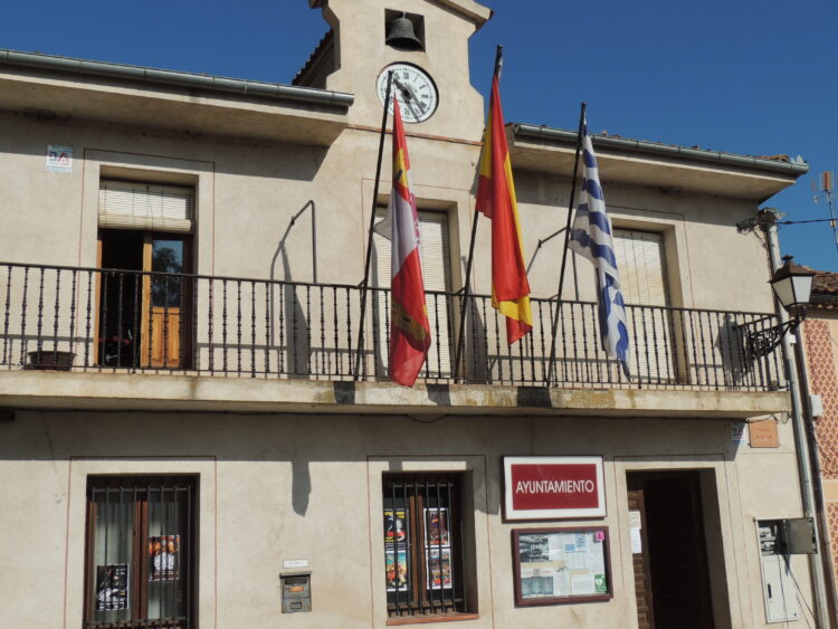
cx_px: 419
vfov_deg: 36.0
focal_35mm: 40
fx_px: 969
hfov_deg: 46.8
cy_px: 314
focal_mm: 7.1
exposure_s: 1/1600
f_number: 4.2
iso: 100
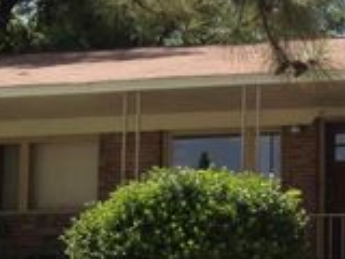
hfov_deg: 17.1
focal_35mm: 103
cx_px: 526
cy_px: 156
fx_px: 1027
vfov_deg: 14.4
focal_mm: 4.12
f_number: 2.4
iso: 50
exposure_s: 1/723
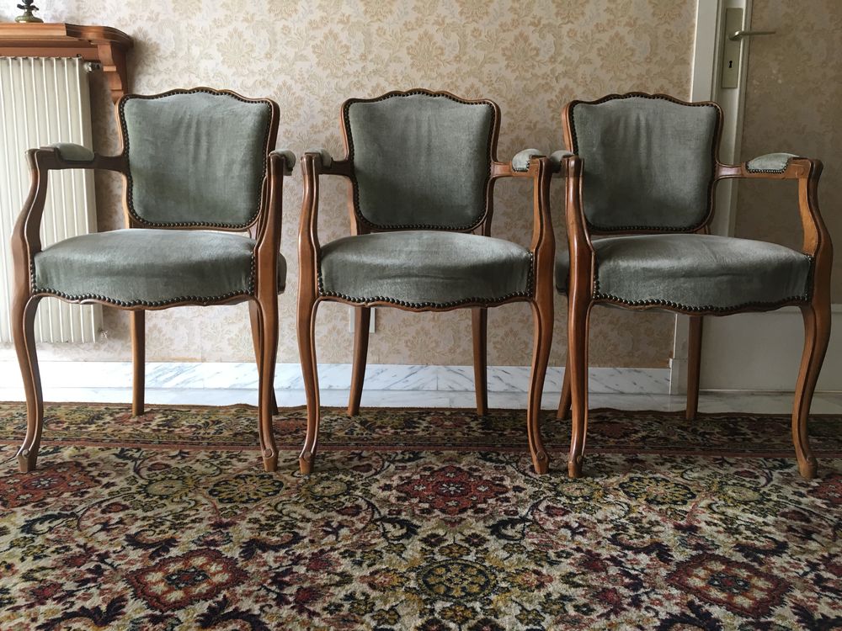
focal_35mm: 29
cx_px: 421
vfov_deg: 48.2
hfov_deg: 61.7
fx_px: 705
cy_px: 316
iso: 100
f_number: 2.2
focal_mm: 4.15
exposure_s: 1/33
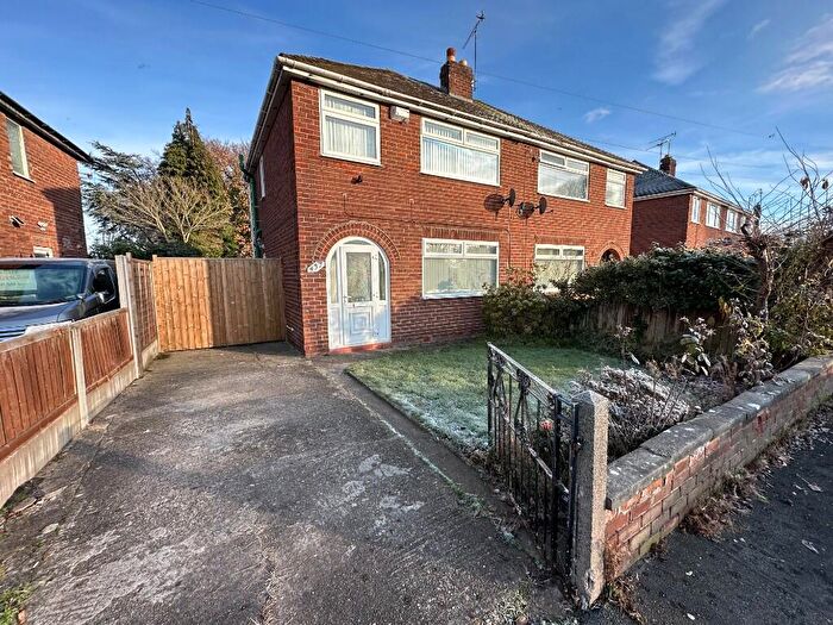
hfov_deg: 102.1
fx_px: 337
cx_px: 416
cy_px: 312
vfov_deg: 85.7
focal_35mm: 14
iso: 40
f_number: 2.2
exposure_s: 1/433
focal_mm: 2.22
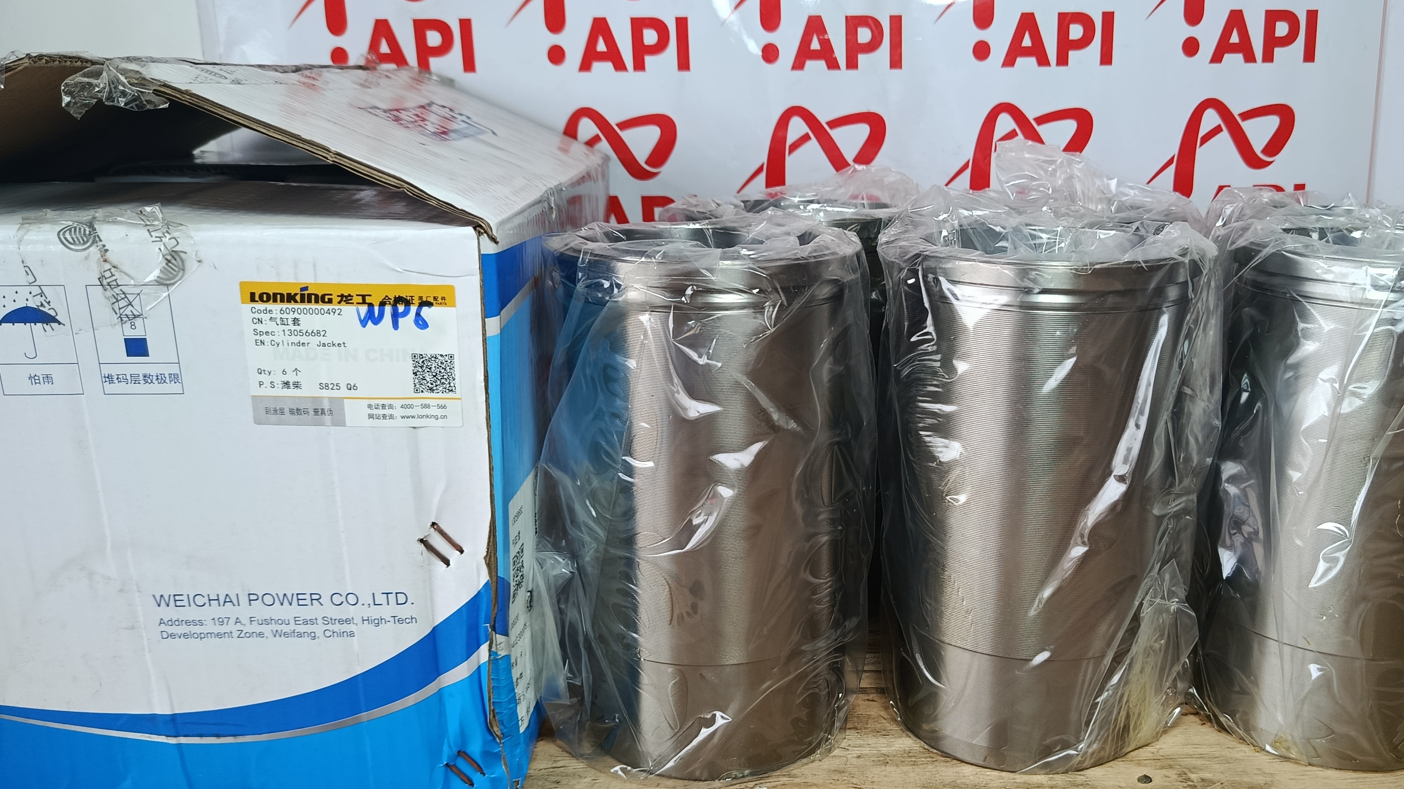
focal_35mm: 32
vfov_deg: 36.6
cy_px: 447
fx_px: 1191
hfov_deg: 60.5
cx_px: 839
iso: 88
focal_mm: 5.24
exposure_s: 1/100
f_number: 1.7
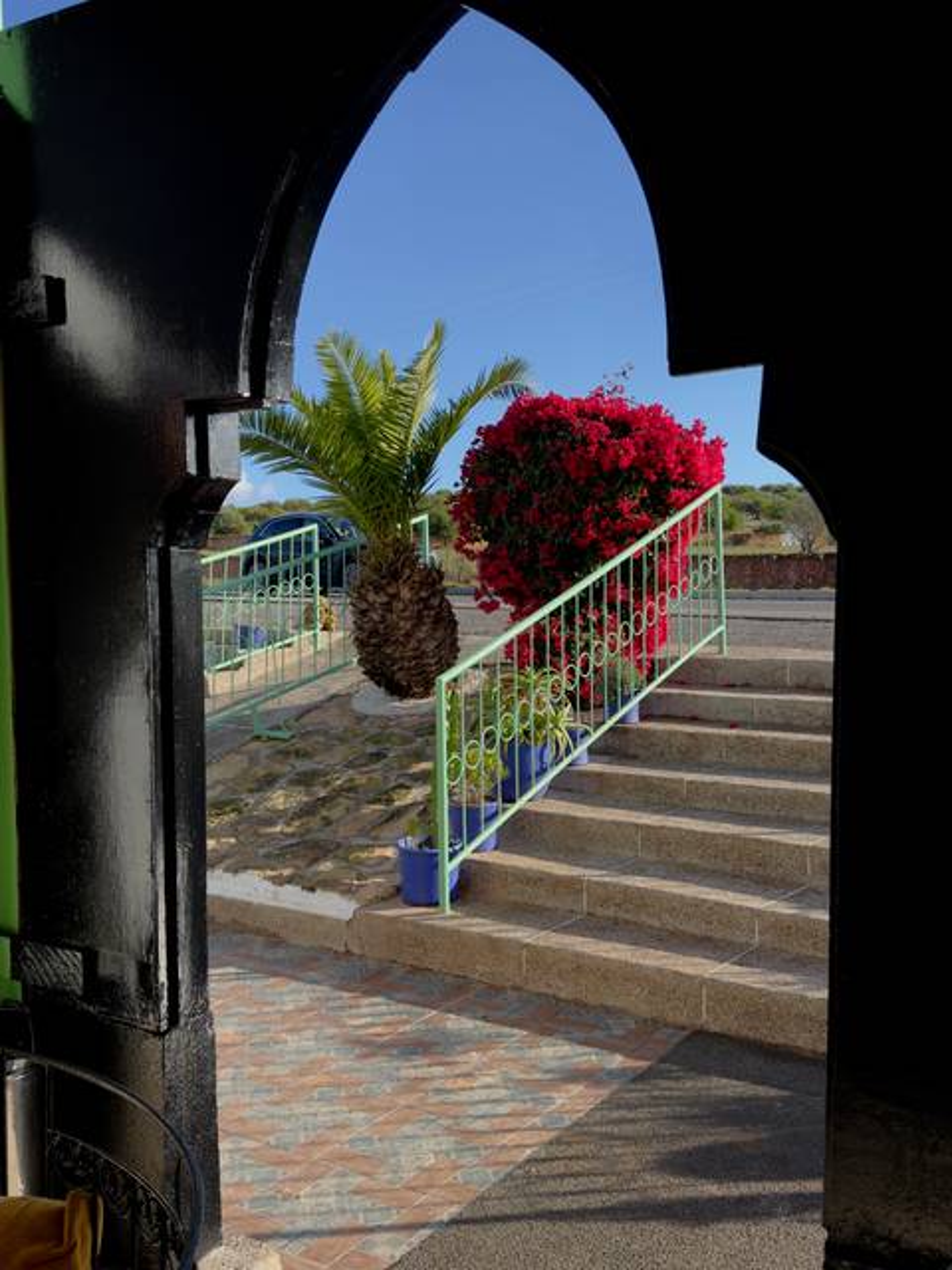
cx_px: 476
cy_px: 635
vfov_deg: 52.6
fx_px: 1283
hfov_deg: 40.7
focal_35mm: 35
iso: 100
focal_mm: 6.76
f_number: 1.78
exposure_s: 1/2336
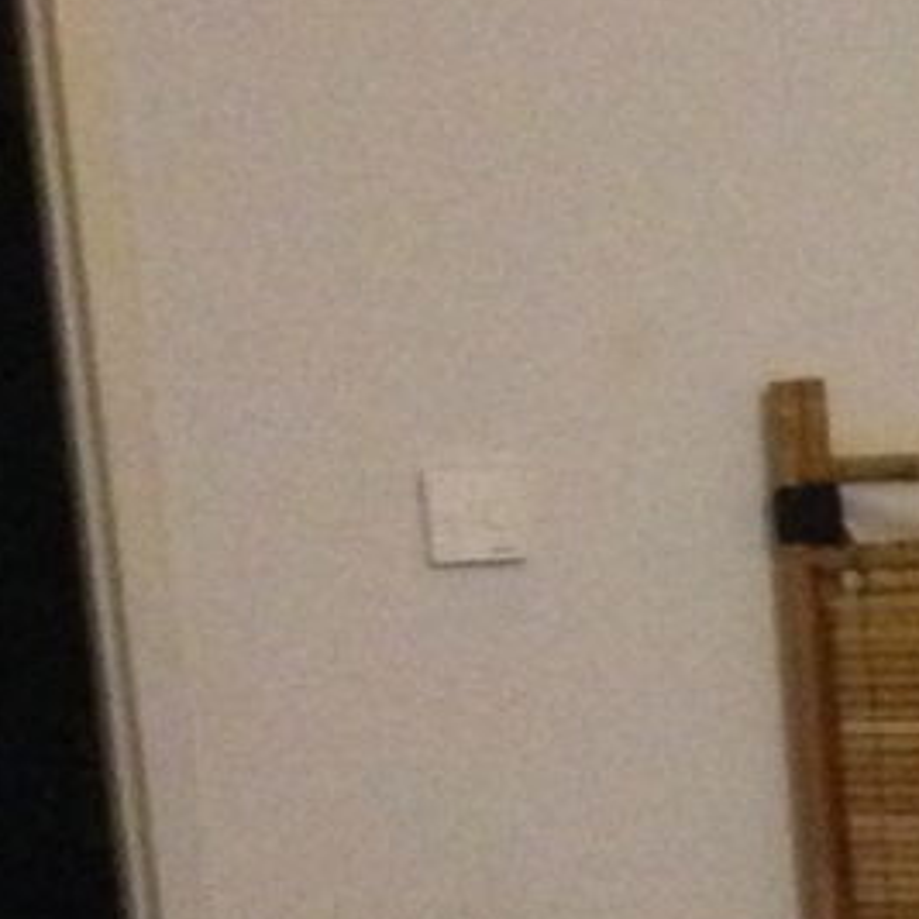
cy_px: 1074
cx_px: 2234
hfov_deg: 9.0
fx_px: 5256
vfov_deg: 9.9
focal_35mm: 175
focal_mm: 4.12
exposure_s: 1/15
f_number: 2.4
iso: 800
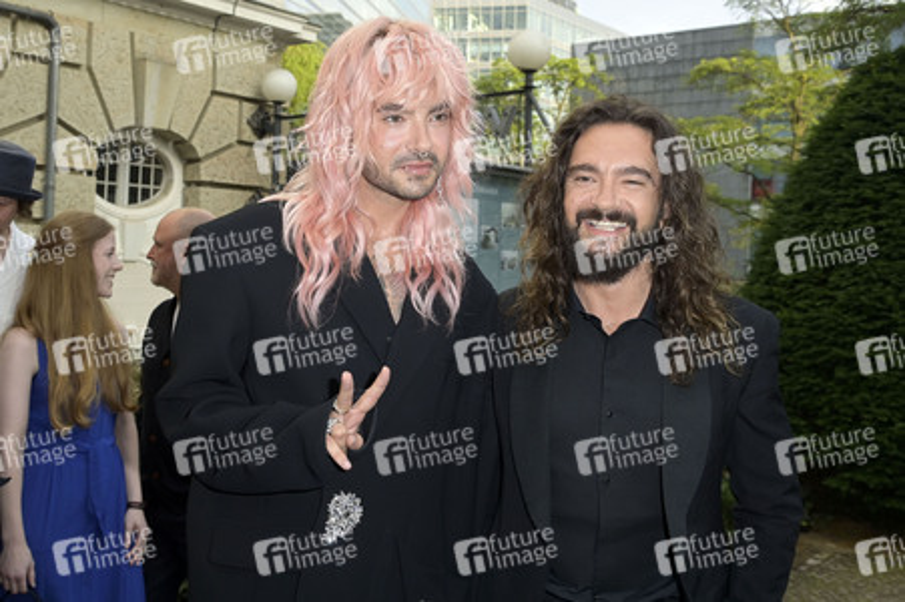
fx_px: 854
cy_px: 301
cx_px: 452
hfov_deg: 55.8
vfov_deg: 38.8
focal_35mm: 34
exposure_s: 1/250
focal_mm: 34
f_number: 7.1
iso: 640
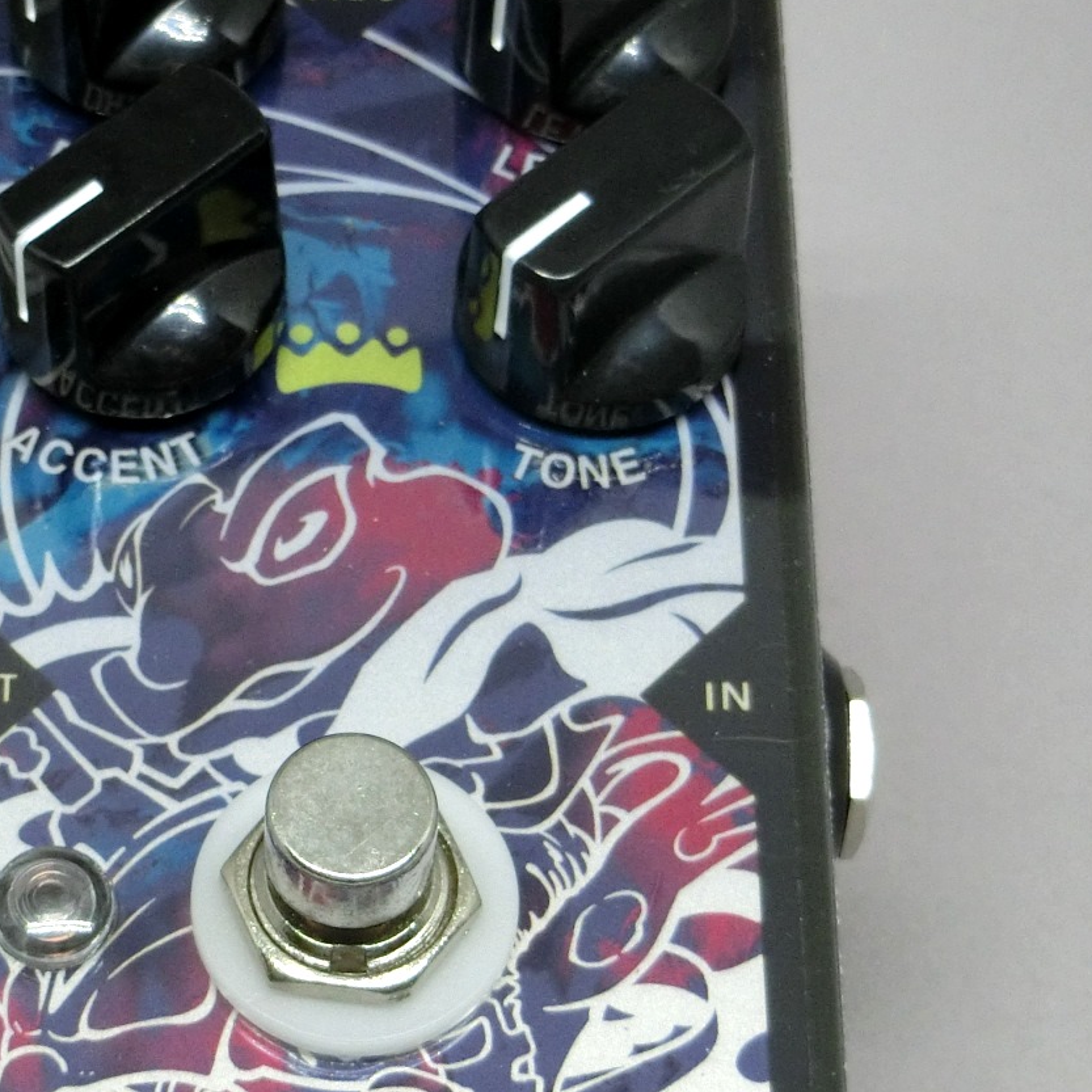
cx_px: 312
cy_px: 674
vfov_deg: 15.4
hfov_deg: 15.4
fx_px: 4033
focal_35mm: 113
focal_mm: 9.3
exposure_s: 1/125
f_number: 4.7
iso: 320
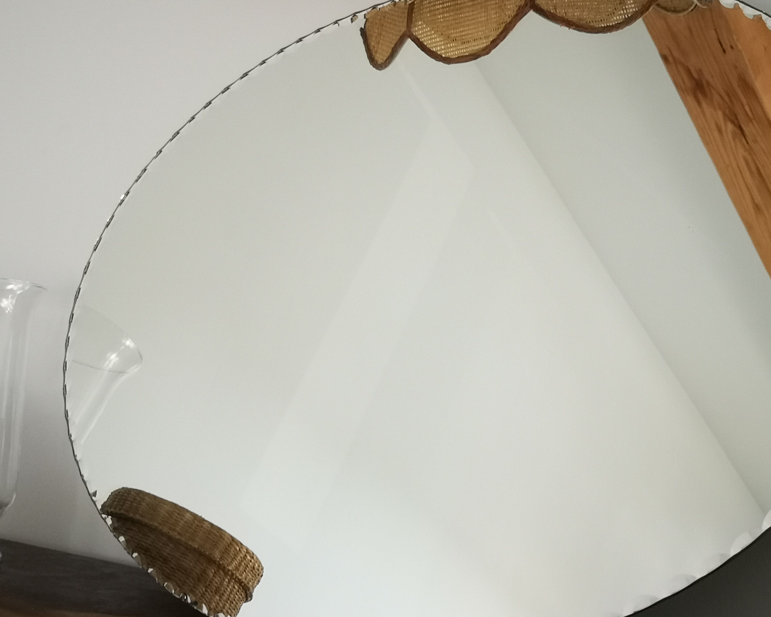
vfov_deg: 31.4
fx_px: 1095
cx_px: 439
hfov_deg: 38.7
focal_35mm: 48
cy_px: 329
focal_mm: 5.58
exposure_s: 1/50
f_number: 1.8
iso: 125
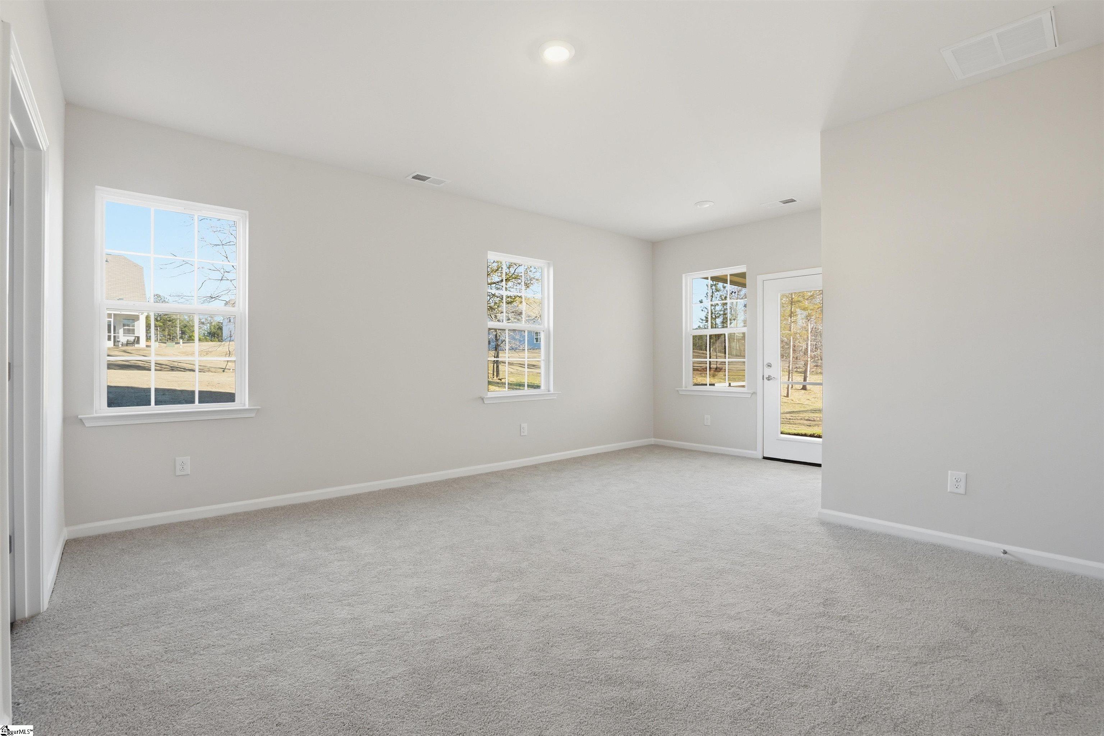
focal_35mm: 16
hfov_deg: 96.7
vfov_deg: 73.7
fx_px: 491
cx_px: 552
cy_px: 368
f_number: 11
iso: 160
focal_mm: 16
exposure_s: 1/80
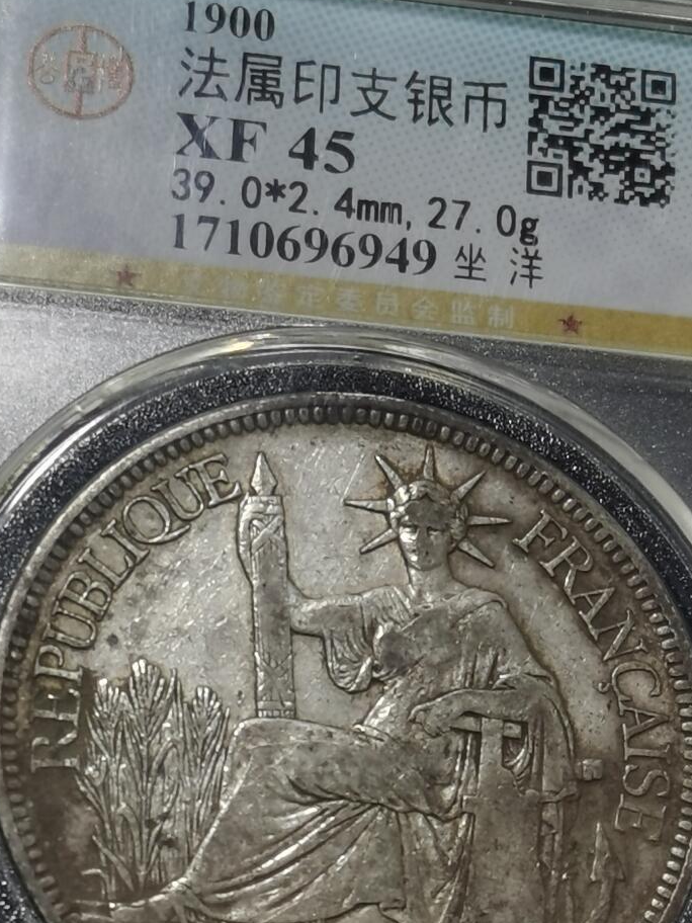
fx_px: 3945
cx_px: 314
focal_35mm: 148
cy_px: 493
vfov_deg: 13.3
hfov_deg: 10.0
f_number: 1.8
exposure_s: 1/119
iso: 50
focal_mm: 5.58
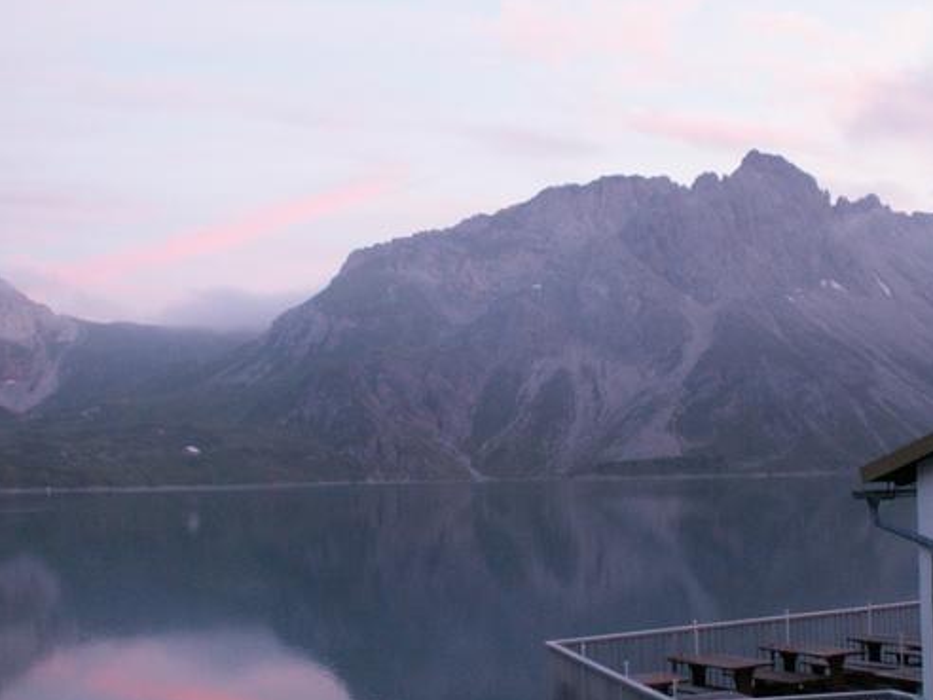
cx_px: 501
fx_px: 1402
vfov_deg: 28.0
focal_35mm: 52
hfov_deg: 36.8
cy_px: 376
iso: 160
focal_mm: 6.6
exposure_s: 1/10
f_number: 2.8
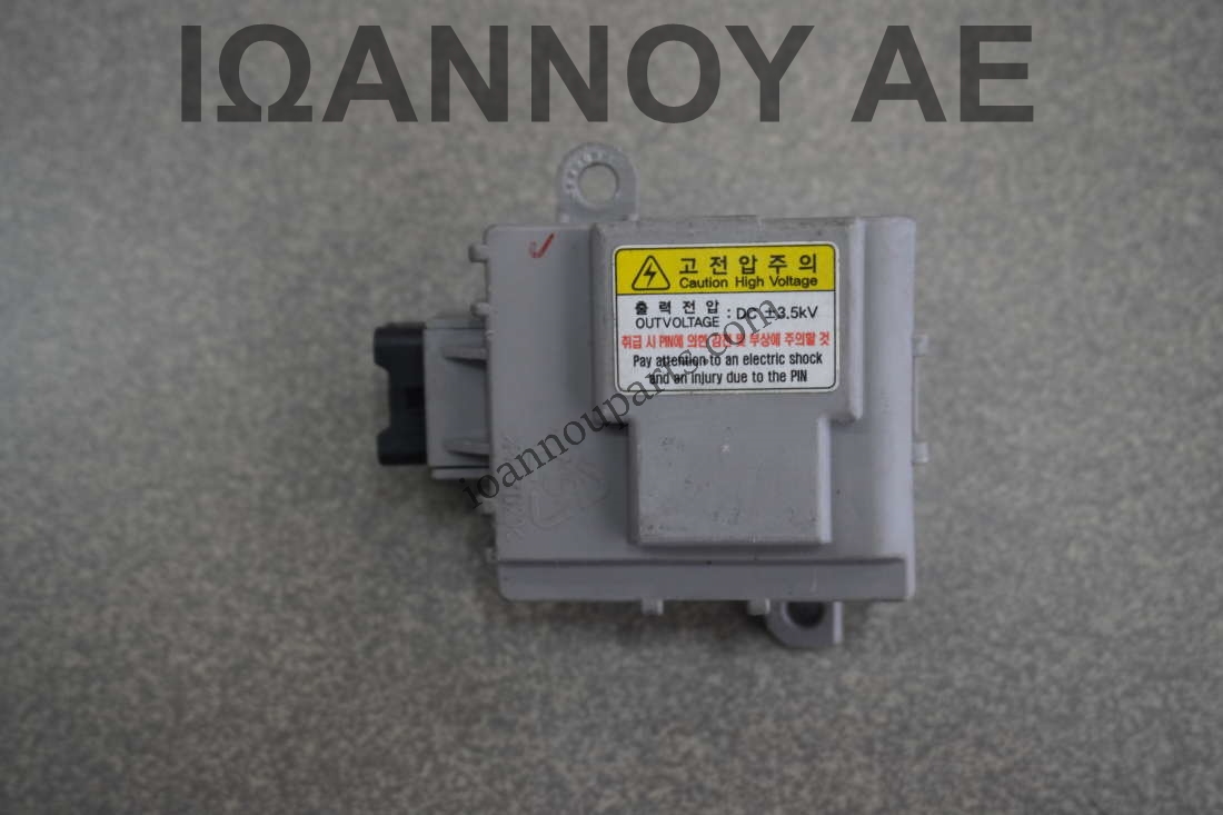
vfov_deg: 31.9
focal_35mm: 42
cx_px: 612
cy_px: 408
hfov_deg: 46.4
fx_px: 1427
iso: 640
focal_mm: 28
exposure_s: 1/60
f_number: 4.5
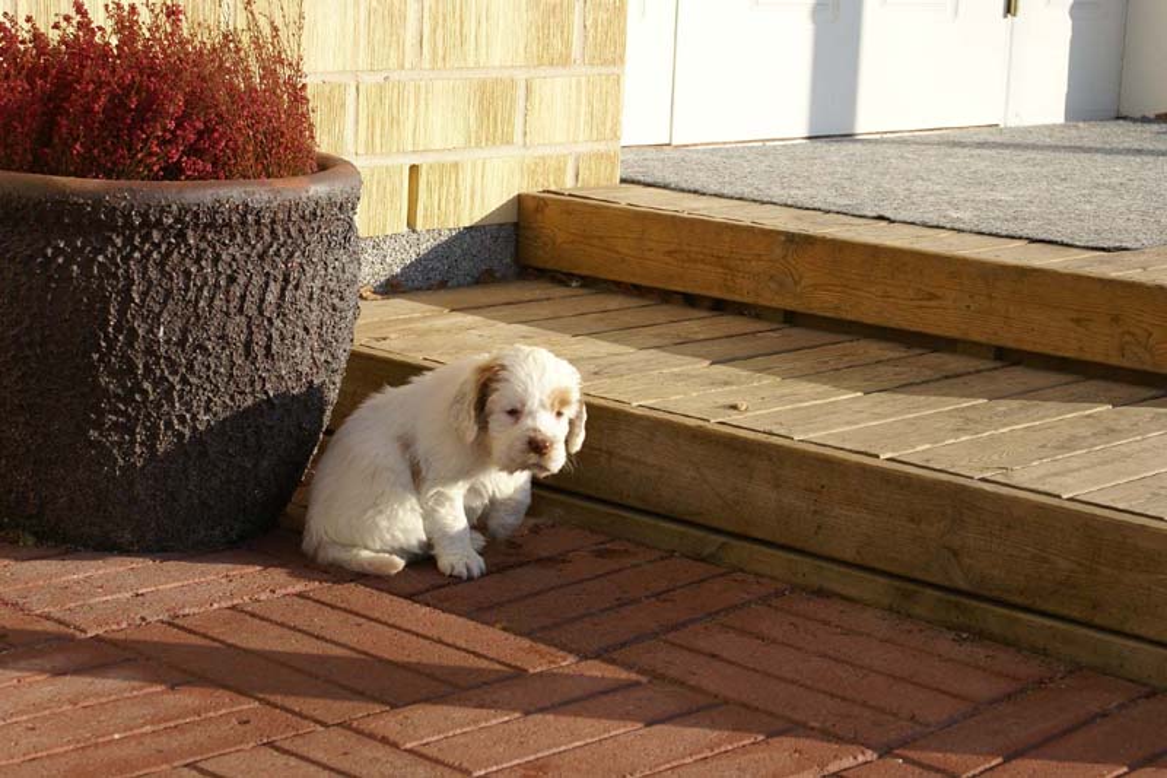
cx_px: 584
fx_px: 2431
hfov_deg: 27.0
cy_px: 389
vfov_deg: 18.2
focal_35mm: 75
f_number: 8
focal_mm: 50
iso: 100
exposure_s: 1/160
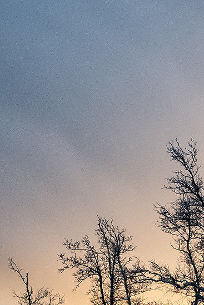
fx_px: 1036
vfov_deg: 16.4
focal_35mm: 122
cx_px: 183
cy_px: 315
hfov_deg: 11.2
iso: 400
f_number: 8
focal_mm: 18.3
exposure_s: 1/90
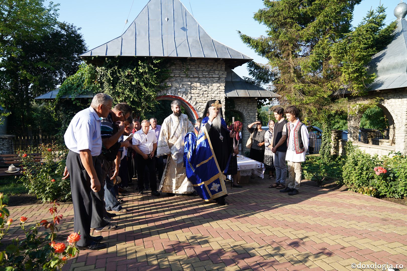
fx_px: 283
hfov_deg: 71.5
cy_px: 136
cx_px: 204
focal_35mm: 25
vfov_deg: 51.3
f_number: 2.8
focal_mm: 25
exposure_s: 1/1000
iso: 200
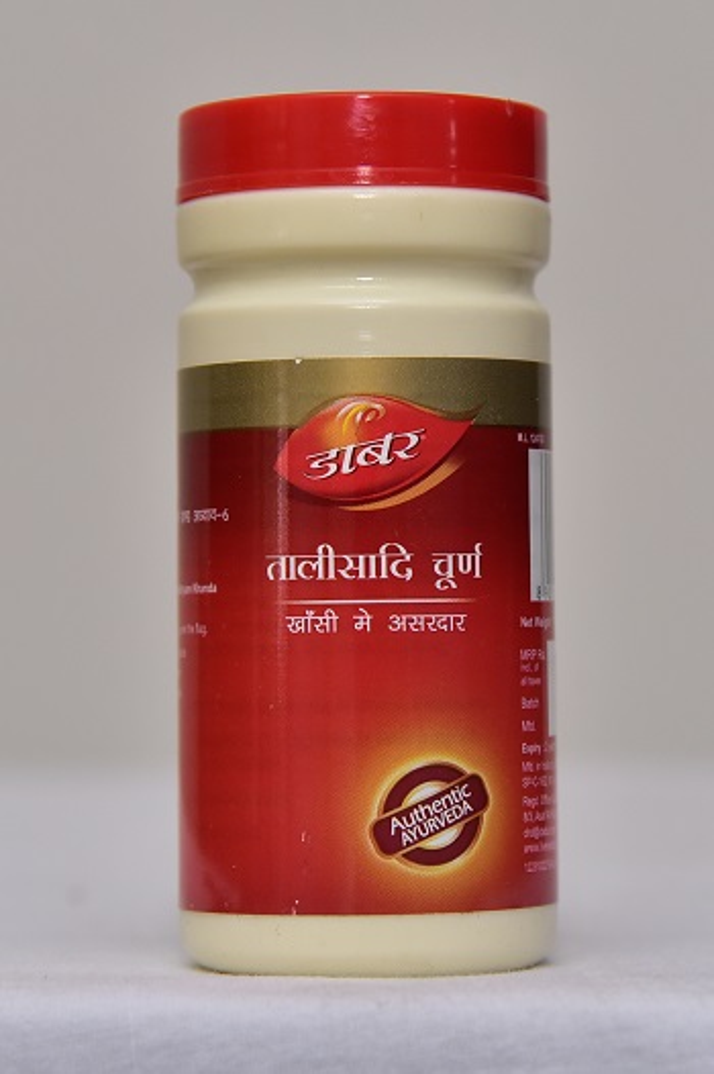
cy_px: 537
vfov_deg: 19.5
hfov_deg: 13.0
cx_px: 357
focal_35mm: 105
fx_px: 3128
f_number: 5.6
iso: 1600
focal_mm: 105
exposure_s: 1/160
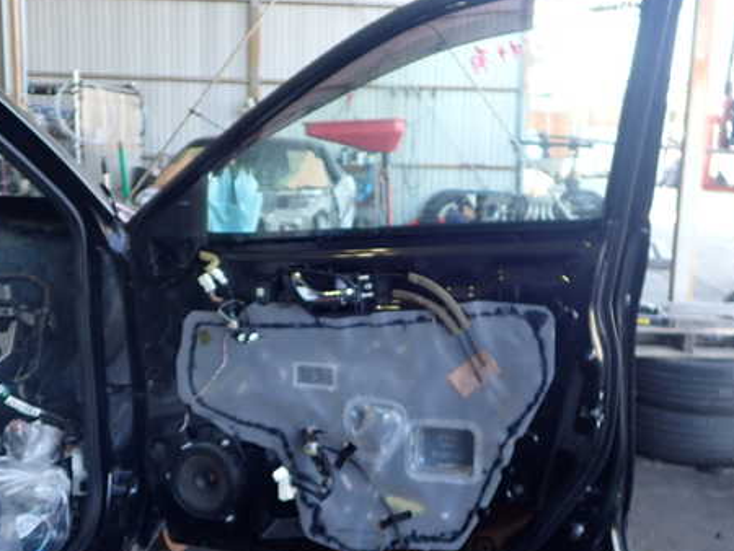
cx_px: 413
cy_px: 290
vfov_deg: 36.0
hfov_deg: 46.7
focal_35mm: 40
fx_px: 849
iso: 200
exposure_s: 1/125
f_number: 2.3
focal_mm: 5.4
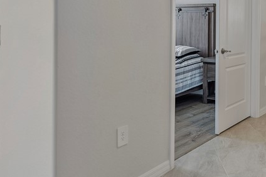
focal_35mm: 41
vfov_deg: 31.4
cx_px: 279
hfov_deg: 40.2
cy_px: 25
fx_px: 303
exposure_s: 1/100
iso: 250
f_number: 2.8
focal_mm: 16
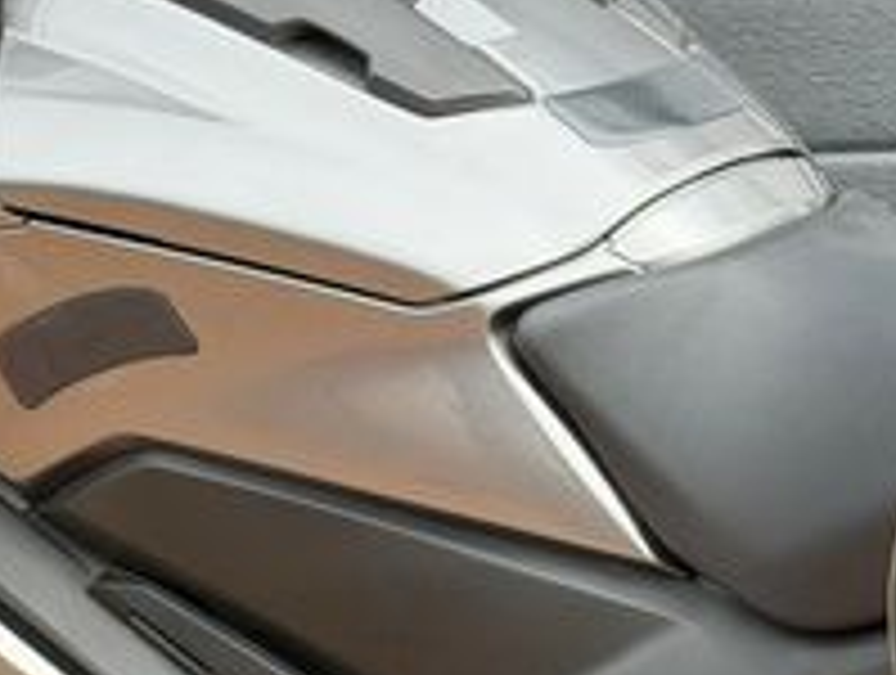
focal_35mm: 154
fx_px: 3993
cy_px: 770
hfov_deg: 12.8
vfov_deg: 9.6
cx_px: 414
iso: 80
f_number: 1.78
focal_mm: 6.76
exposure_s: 1/631
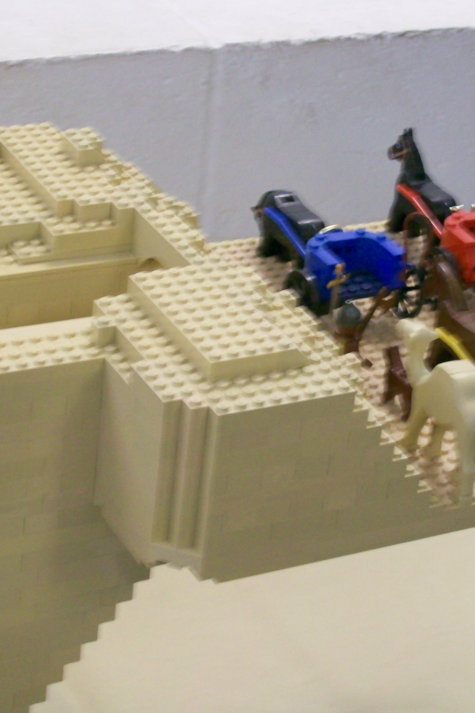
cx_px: 281
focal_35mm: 98
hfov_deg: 14.0
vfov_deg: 20.8
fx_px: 1939
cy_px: 357
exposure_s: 1/14.9
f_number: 3.8
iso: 160
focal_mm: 11.6
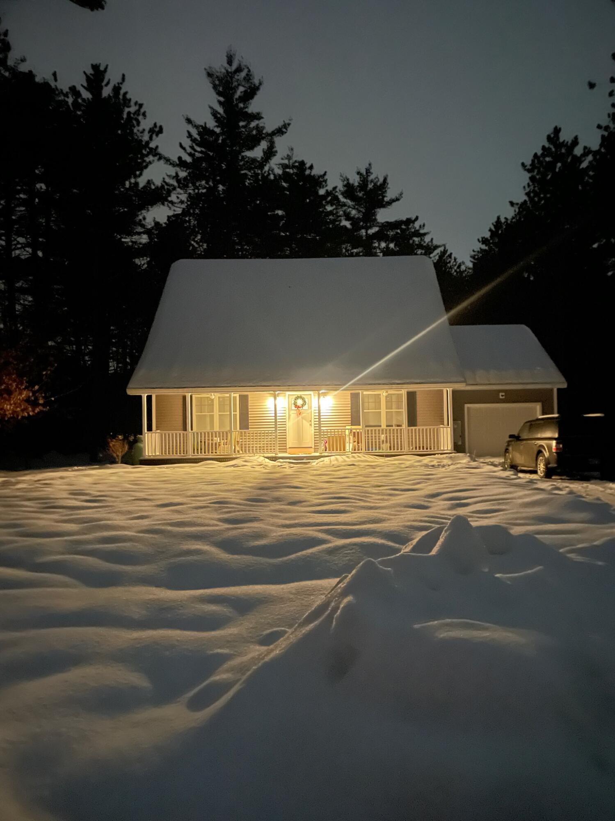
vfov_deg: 67.3
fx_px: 616
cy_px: 410
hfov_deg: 53.0
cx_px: 308
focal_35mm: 26
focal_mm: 4.2
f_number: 1.6
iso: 2000
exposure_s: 1/4
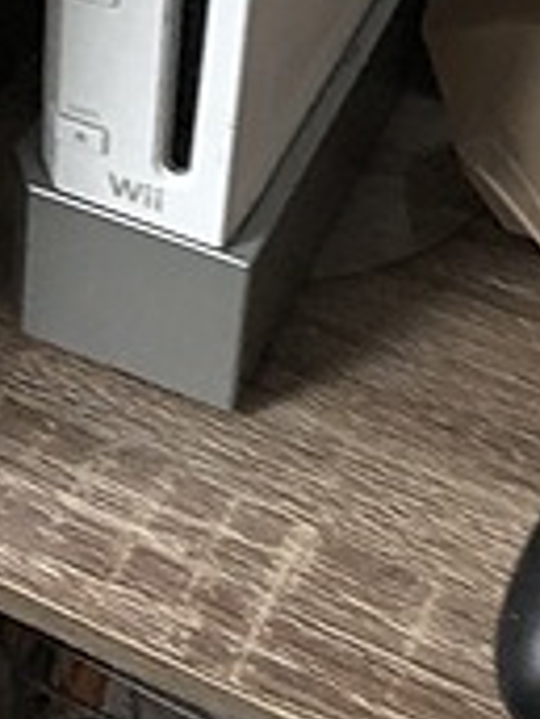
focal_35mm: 78
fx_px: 1622
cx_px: 373
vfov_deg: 23.6
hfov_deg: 18.8
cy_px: -59
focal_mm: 3.99
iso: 200
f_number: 1.8
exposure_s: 1/4
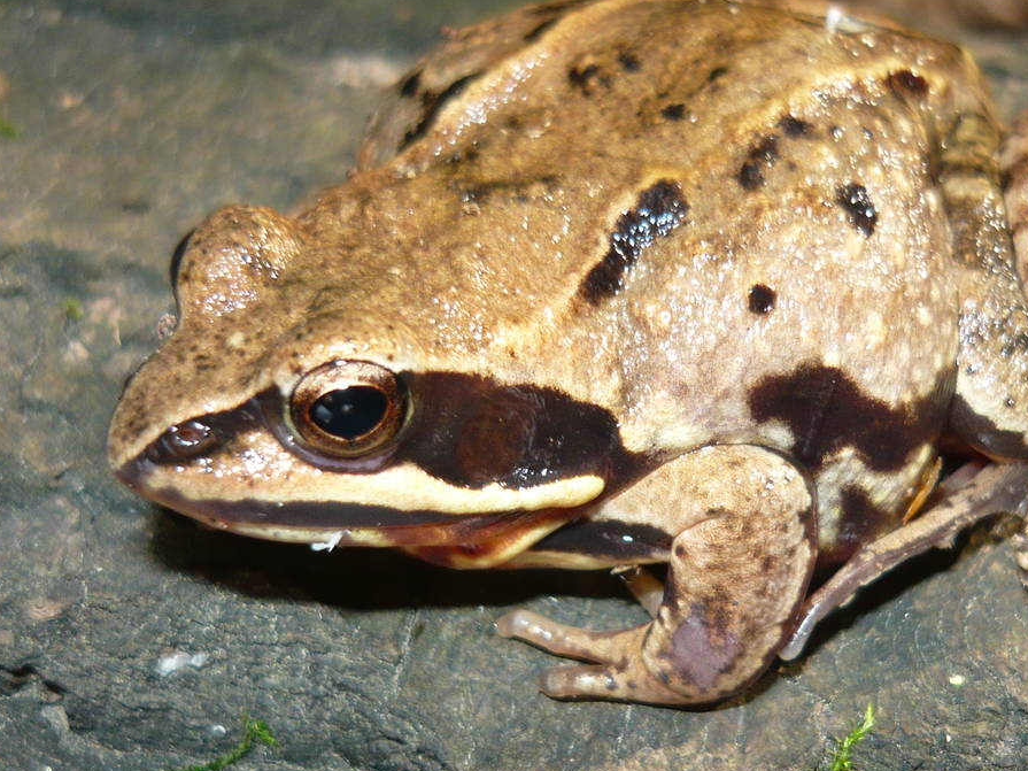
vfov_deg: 24.8
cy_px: 446
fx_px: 1752
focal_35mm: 59
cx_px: 581
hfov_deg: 32.7
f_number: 2.8
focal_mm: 5.5
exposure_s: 1/30
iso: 100
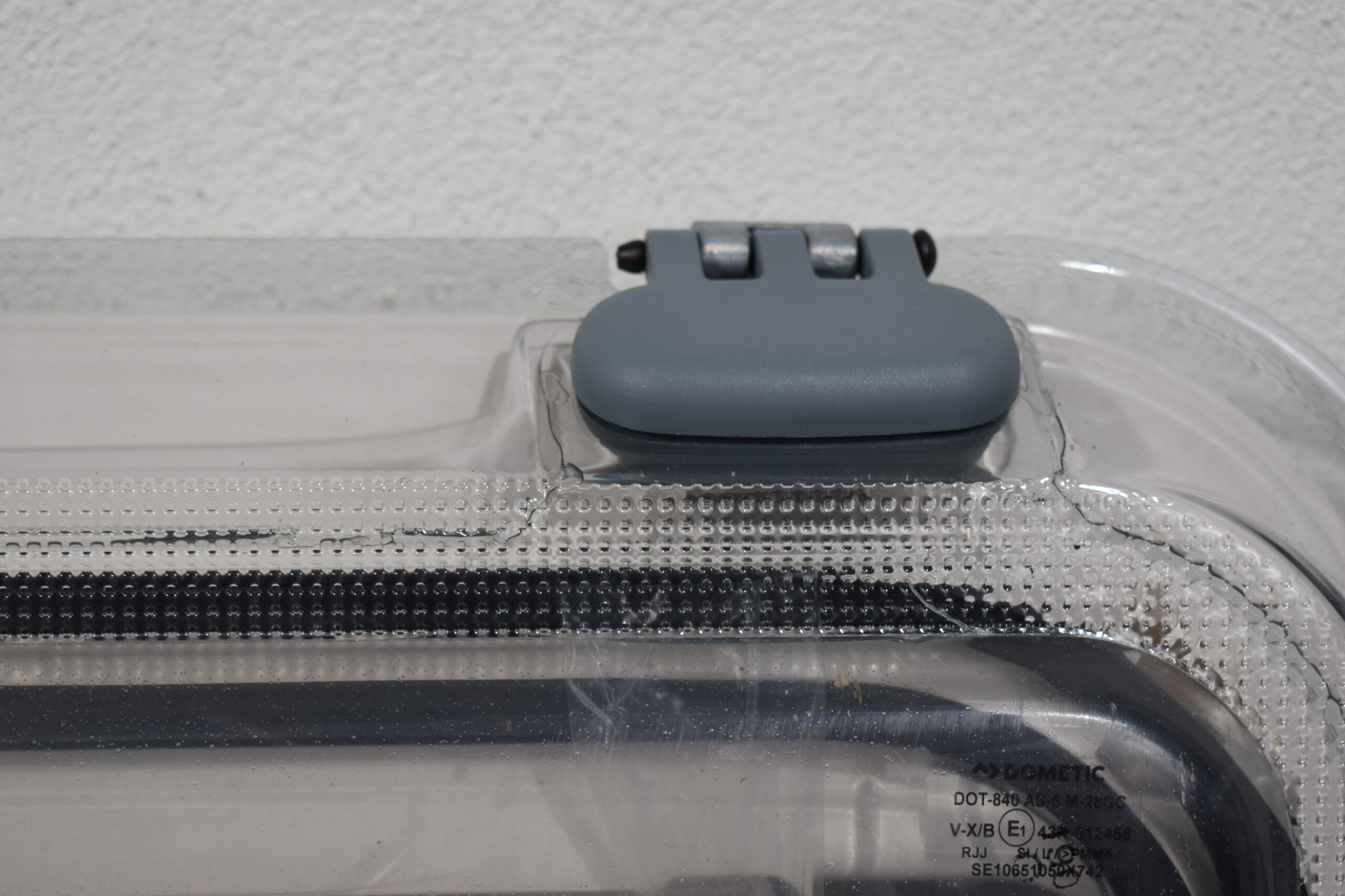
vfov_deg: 18.2
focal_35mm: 75
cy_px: 448
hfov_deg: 27.0
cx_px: 672
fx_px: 2802
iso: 400
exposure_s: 1/125
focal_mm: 50
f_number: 5.6
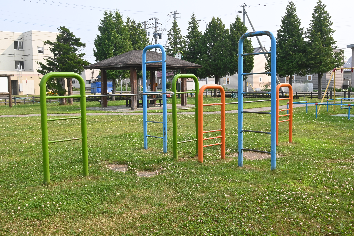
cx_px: 177
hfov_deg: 53.1
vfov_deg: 36.9
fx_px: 354
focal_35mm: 36
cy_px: 118
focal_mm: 24
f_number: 20
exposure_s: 1/100
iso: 400
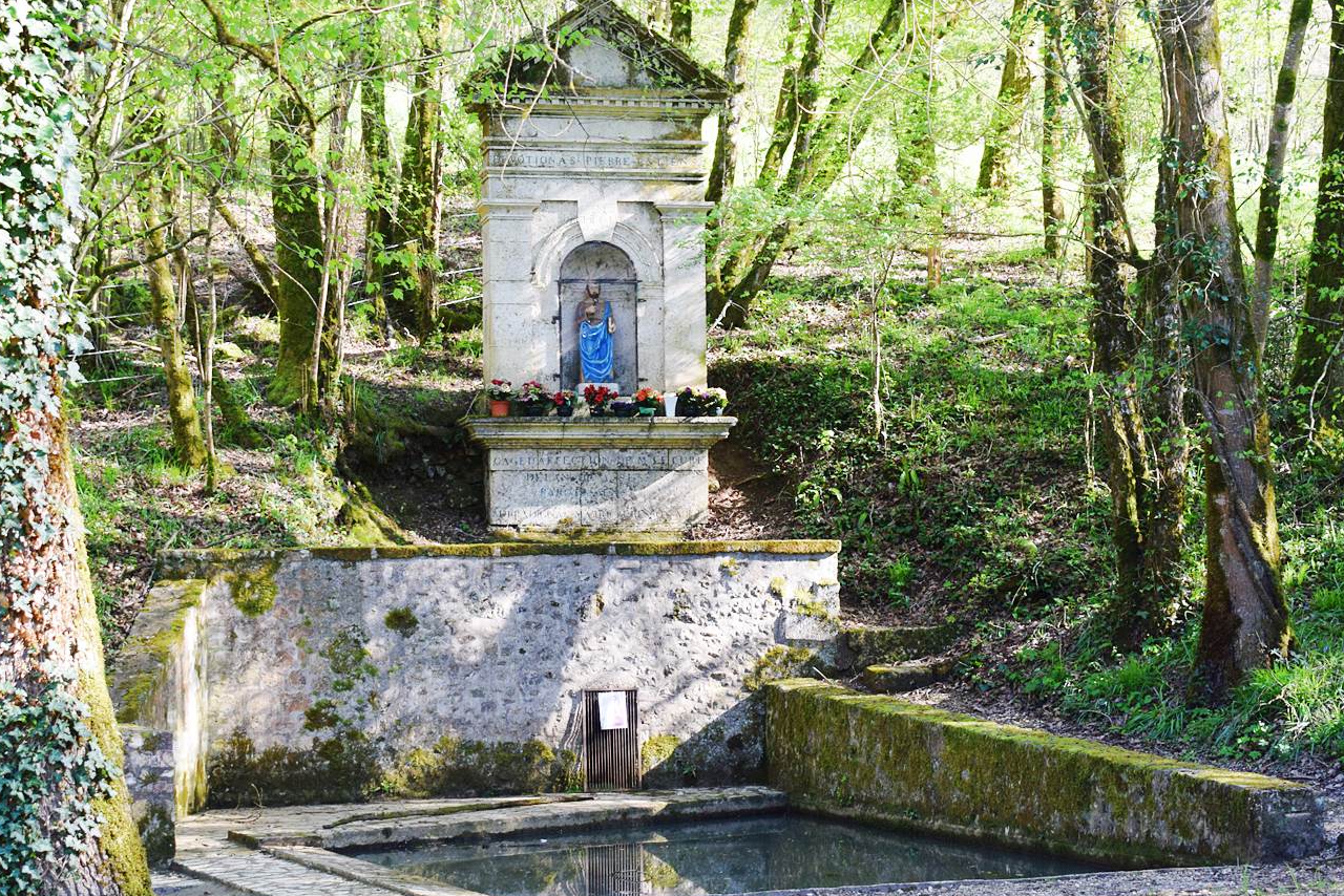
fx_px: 2800
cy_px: 423
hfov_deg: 27.0
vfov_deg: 18.2
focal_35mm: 75
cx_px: 607
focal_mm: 40
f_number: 6.3
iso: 400
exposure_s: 1/160
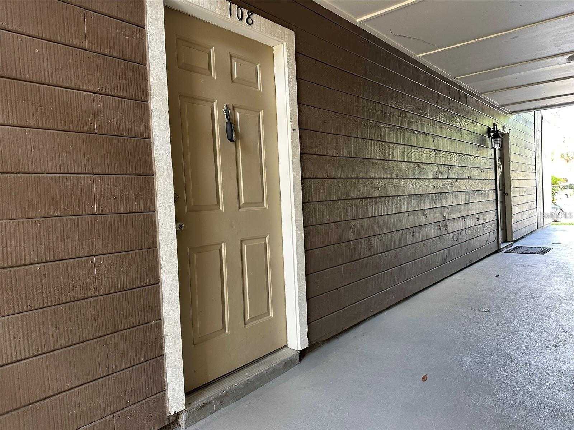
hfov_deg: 71.6
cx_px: 287
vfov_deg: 56.8
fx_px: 398
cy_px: 215
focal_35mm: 24
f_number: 1.78
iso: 200
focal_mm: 6.86
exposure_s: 1/121
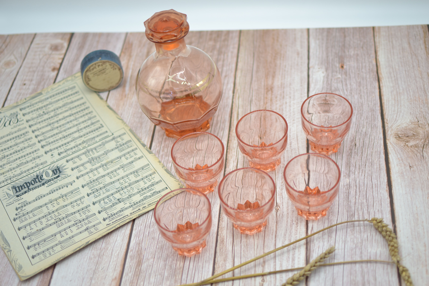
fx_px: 626
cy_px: 143
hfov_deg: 37.9
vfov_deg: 25.8
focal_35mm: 52
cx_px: 214
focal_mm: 35
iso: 100
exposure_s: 1/400
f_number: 1.8
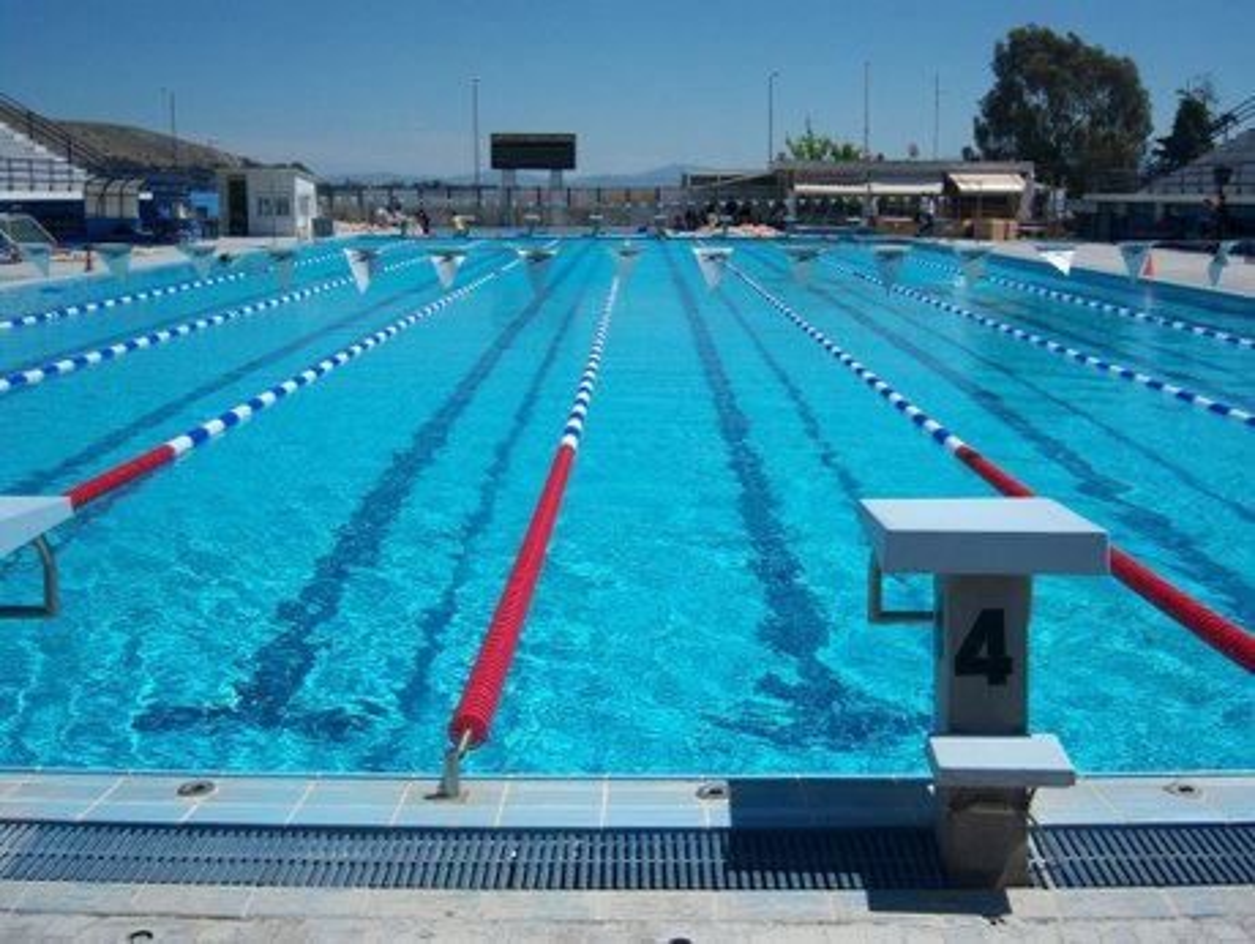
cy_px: 472
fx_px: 1307
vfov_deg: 39.7
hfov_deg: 51.3
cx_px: 628
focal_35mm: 36
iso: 80
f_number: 4.8
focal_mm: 7.5
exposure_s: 1/1250
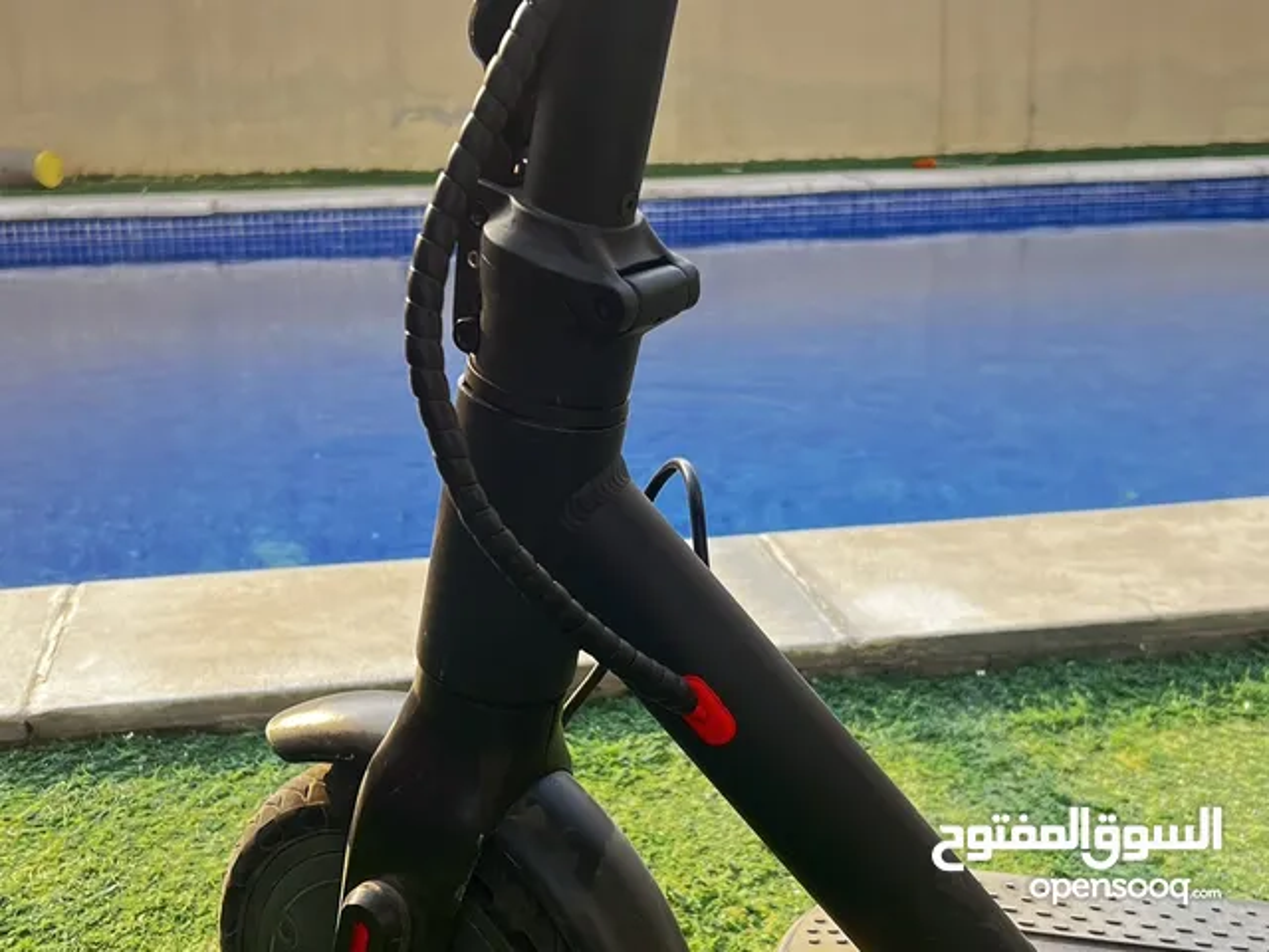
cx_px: 634
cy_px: 476
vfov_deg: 53.1
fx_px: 953
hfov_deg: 67.3
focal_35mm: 26
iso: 50
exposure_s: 1/357
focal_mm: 5.7
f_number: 1.5
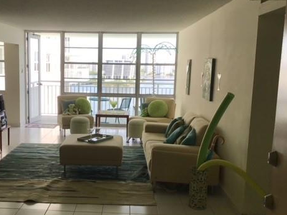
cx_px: 97
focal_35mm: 43
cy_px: 114
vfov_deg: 33.6
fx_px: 357
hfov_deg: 43.3
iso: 25
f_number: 2.4
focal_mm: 3.3
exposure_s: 1/261
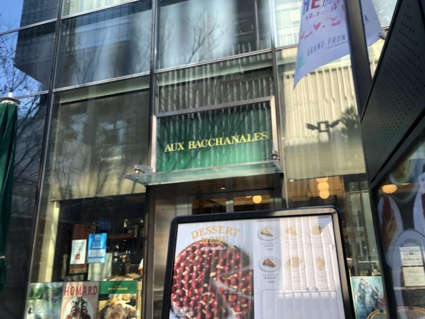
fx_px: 344
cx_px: 212
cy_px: 160
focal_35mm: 28
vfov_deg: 49.7
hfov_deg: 63.4
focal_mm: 3.99
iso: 25
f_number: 1.8
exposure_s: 1/120
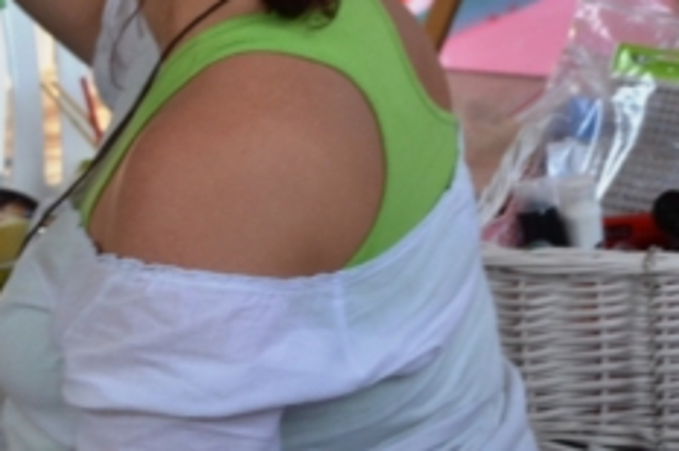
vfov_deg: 7.8
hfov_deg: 11.8
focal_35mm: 174
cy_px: -143
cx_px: 195
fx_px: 3279
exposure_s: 1/125
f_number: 5.6
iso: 280
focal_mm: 30
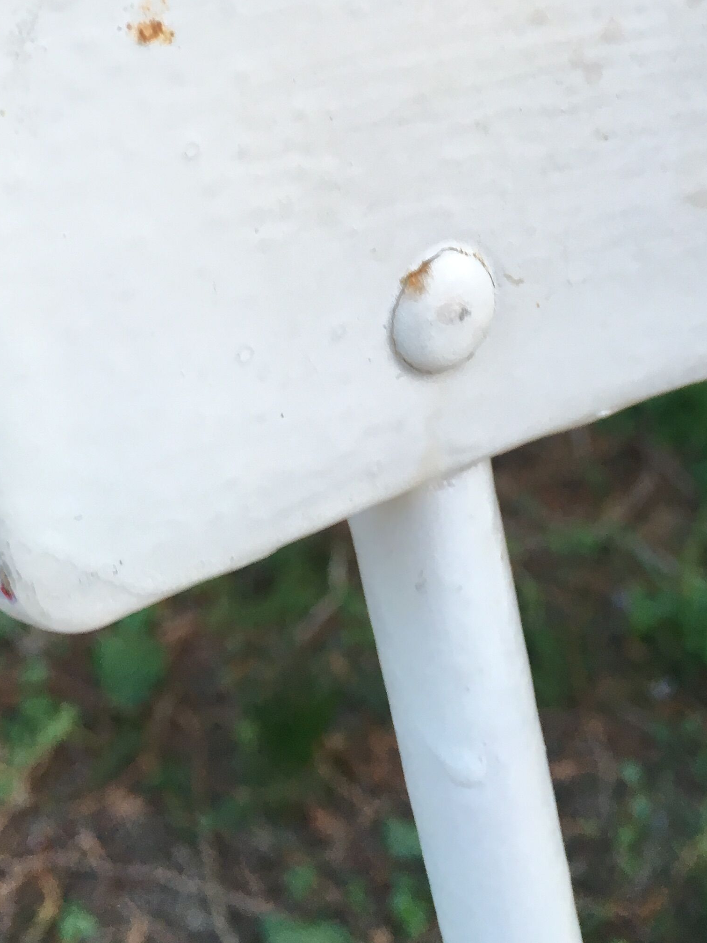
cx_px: 388
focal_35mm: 58
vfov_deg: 31.5
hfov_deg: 25.2
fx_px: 1579
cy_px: 80
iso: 25
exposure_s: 1/33
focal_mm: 4.15
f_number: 2.2
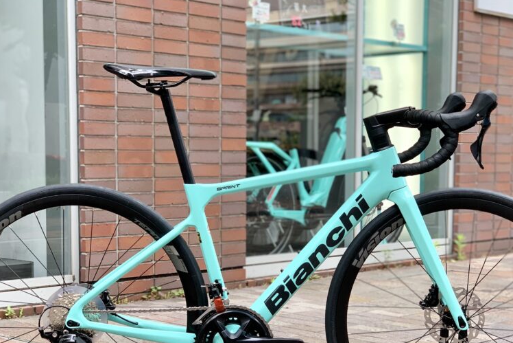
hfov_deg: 27.3
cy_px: 250
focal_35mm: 74
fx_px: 1055
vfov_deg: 18.3
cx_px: 261
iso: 32
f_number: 2.4
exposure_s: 1/122
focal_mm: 6
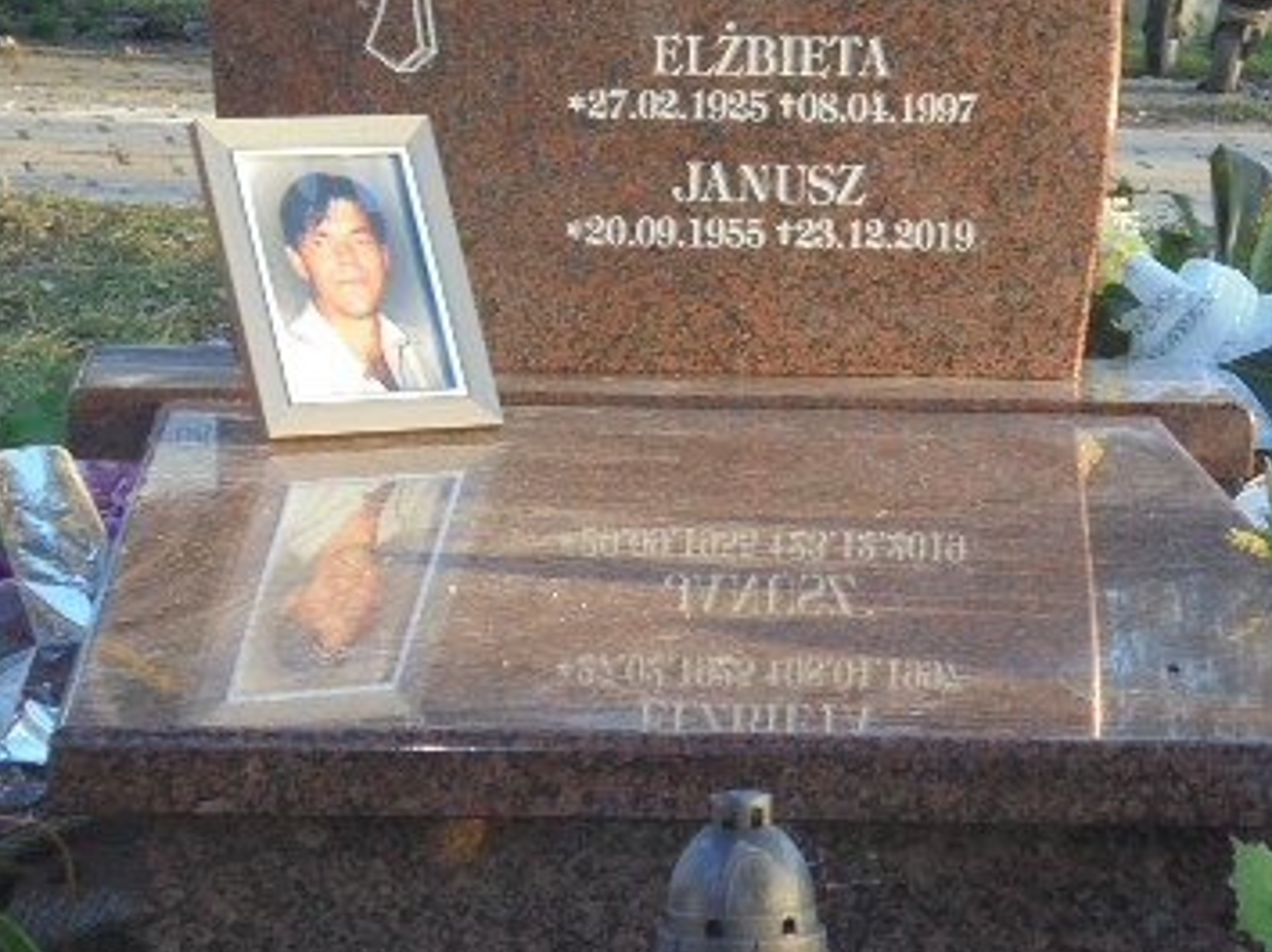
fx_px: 6243
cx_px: 791
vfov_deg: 8.7
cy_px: 345
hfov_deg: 11.6
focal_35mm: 170
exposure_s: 1/40
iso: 100
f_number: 4.7
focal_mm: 16.9
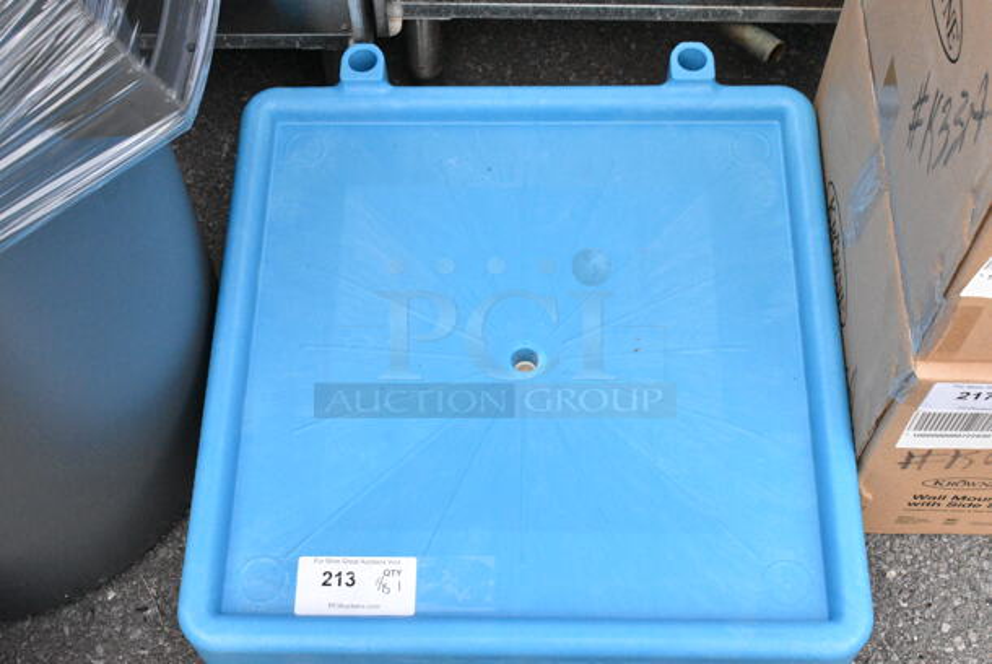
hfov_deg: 41.1
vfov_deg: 28.1
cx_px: 496
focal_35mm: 48
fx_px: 1324
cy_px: 332
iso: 6400
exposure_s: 1/800
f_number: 14
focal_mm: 32
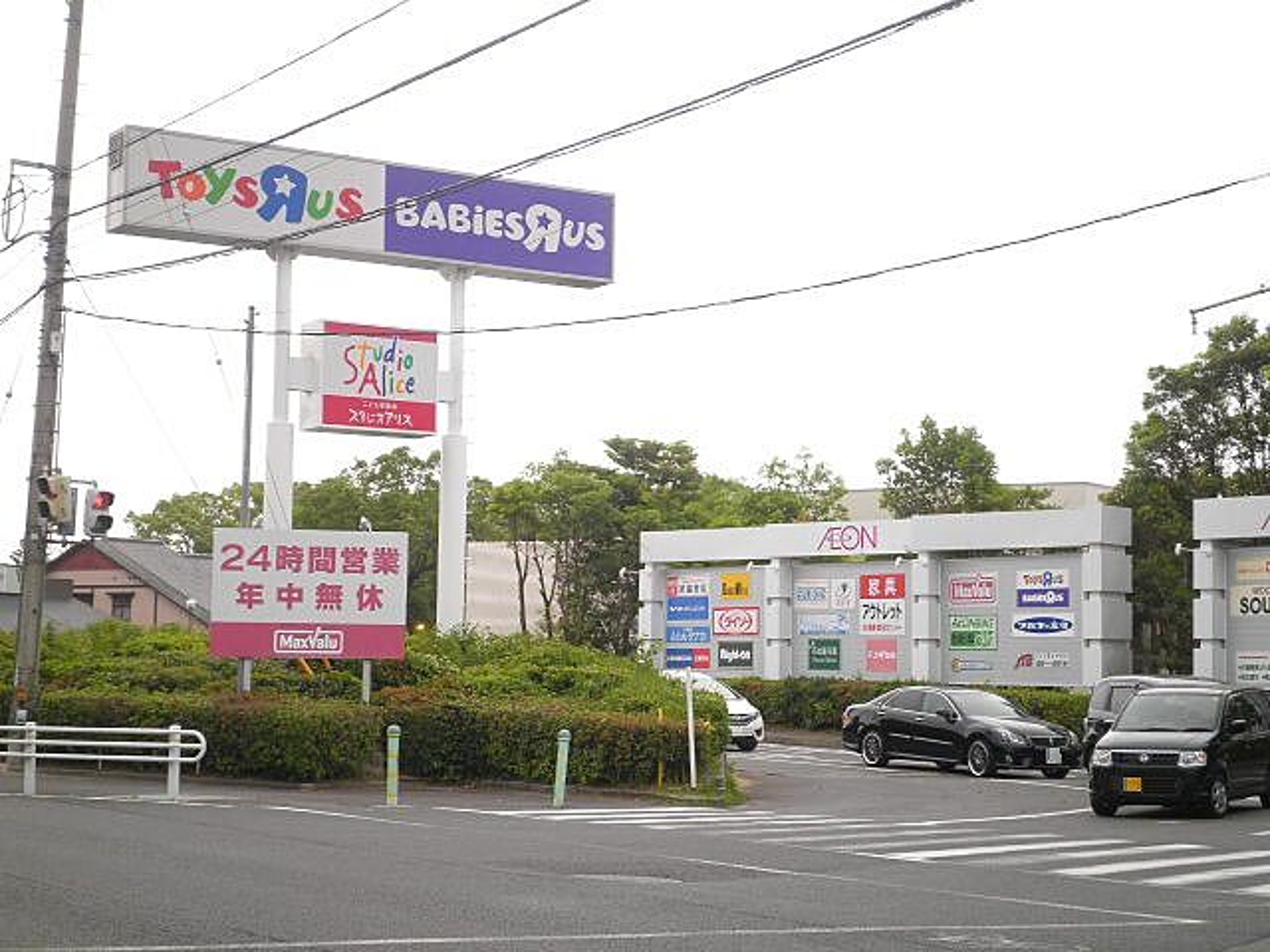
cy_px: 476
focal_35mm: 60
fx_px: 2201
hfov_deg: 32.2
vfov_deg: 24.4
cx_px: 635
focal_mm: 10.7
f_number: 3.9
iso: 64
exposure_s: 1/160
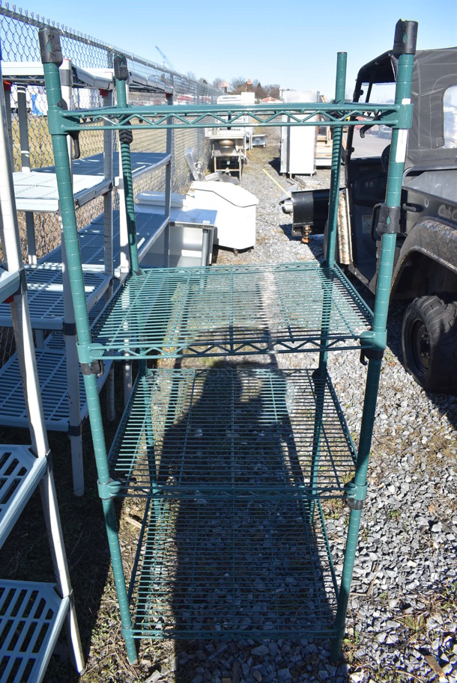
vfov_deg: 67.3
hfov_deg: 48.0
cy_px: 342
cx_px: 228
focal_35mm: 27
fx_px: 513
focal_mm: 18
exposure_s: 1/250
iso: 180
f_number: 8
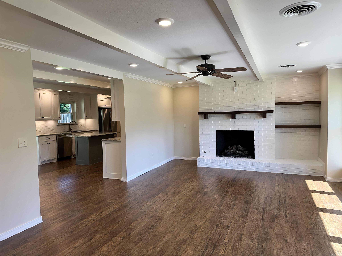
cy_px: 128
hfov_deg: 71.6
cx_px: 171
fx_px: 237
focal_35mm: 24
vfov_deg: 56.8
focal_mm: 6.86
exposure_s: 1/138
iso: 64
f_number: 1.78
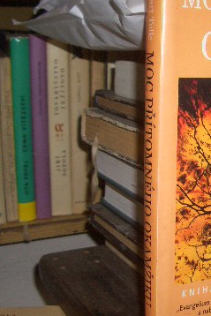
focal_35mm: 65
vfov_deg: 30.9
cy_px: 174
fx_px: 571
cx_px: 244
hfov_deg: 19.8
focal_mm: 5.8
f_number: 2.6
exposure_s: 1/60
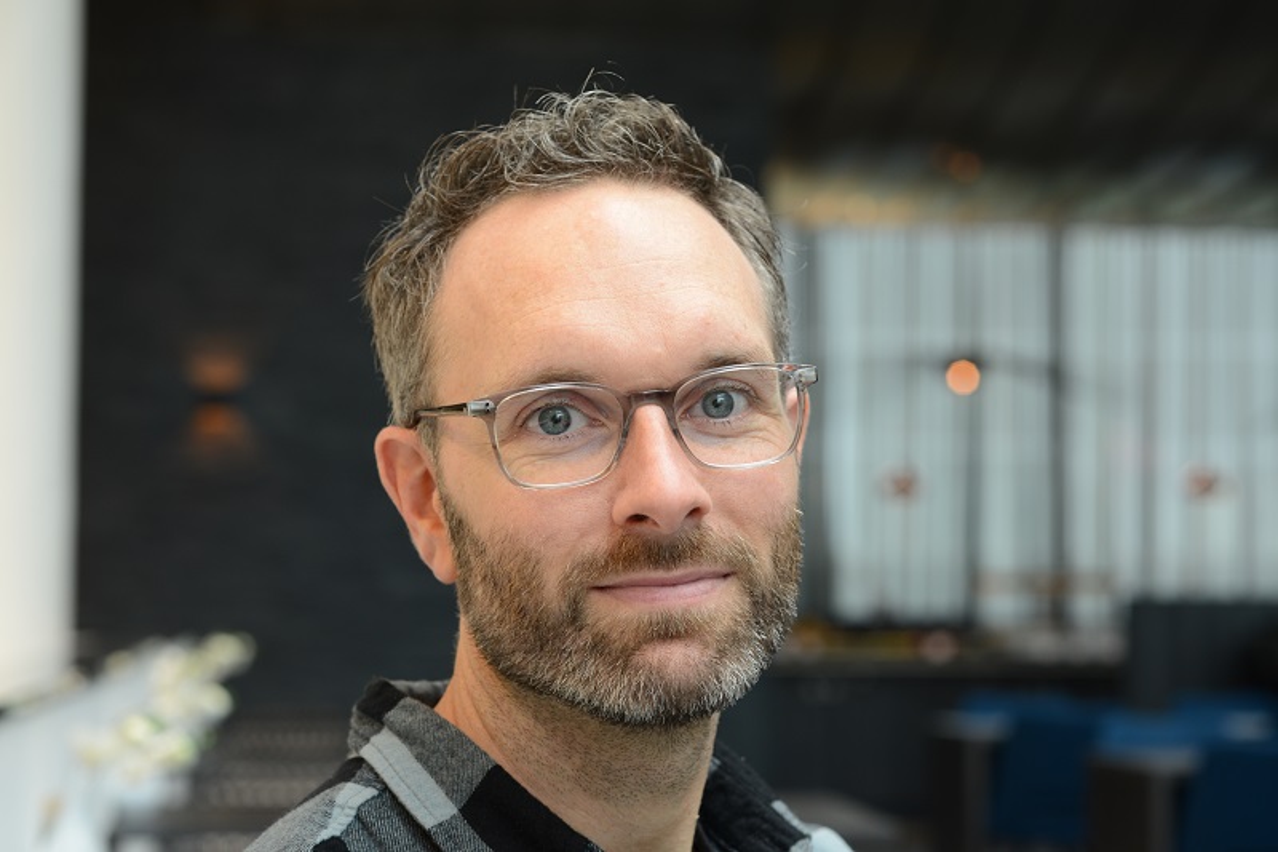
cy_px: 426
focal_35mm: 85
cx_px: 639
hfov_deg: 23.9
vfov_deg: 16.1
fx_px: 3017
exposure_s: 1/20
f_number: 6.3
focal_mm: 85
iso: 400
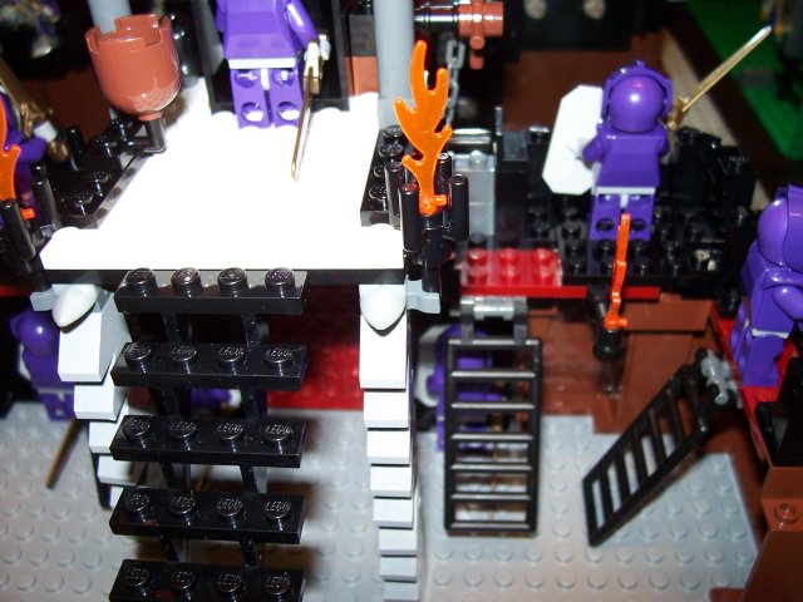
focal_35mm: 34
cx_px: 402
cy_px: 301
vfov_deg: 41.8
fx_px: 789
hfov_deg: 54.0
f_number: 2.7
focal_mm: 5.6
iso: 80
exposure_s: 1/30
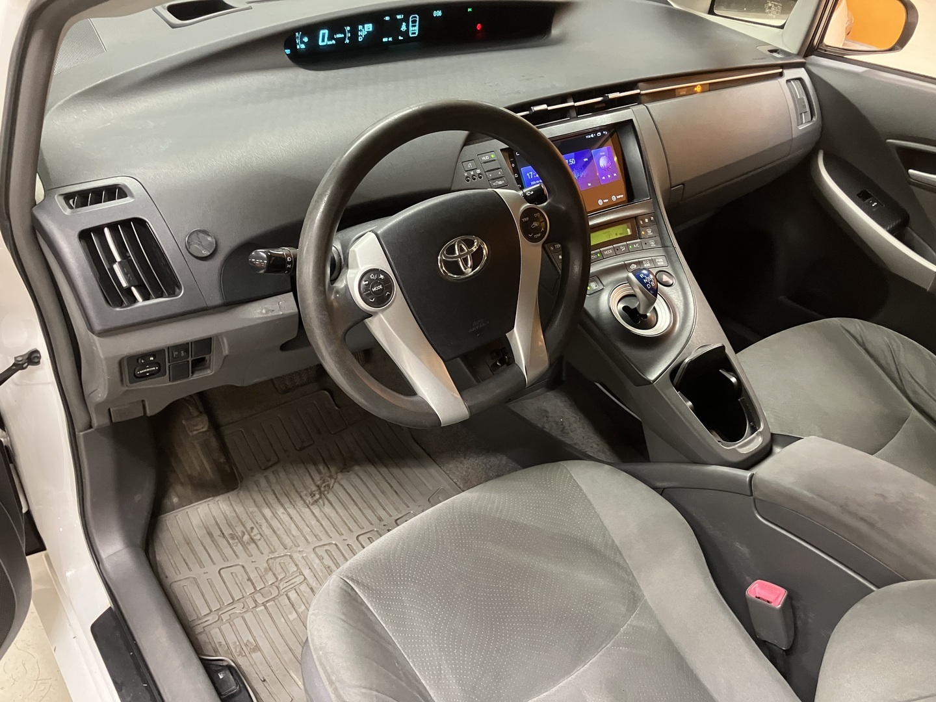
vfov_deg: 49.7
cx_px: 468
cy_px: 351
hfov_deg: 63.4
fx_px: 757
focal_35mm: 28
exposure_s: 1/40
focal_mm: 3.99
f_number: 1.8
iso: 320
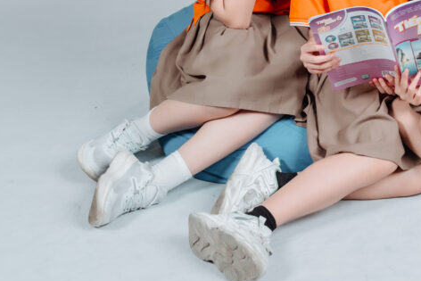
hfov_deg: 25.1
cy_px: 6
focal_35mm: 76
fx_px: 889
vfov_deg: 17.6
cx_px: 439
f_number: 8
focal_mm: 35
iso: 400
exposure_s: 1/160
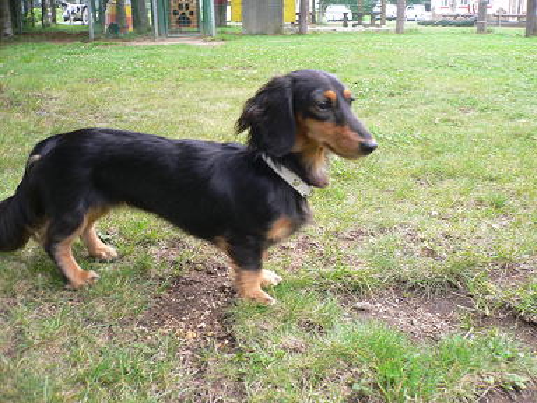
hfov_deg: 52.6
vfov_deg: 40.7
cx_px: 268
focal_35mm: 35
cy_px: 202
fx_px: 543
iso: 100
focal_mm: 5.8
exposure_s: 1/80
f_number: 2.8
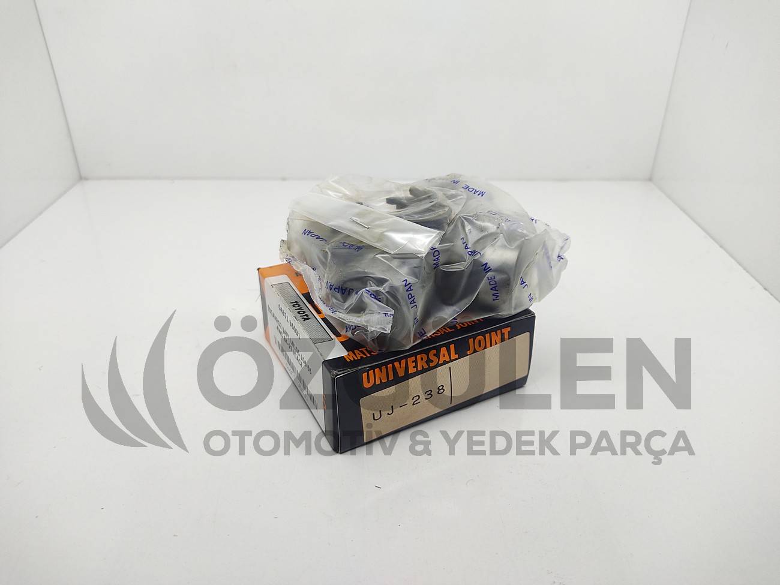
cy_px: 292
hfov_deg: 67.3
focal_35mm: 26
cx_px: 390
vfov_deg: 53.1
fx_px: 586
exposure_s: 1/100
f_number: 1.79
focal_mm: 4.74
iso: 138
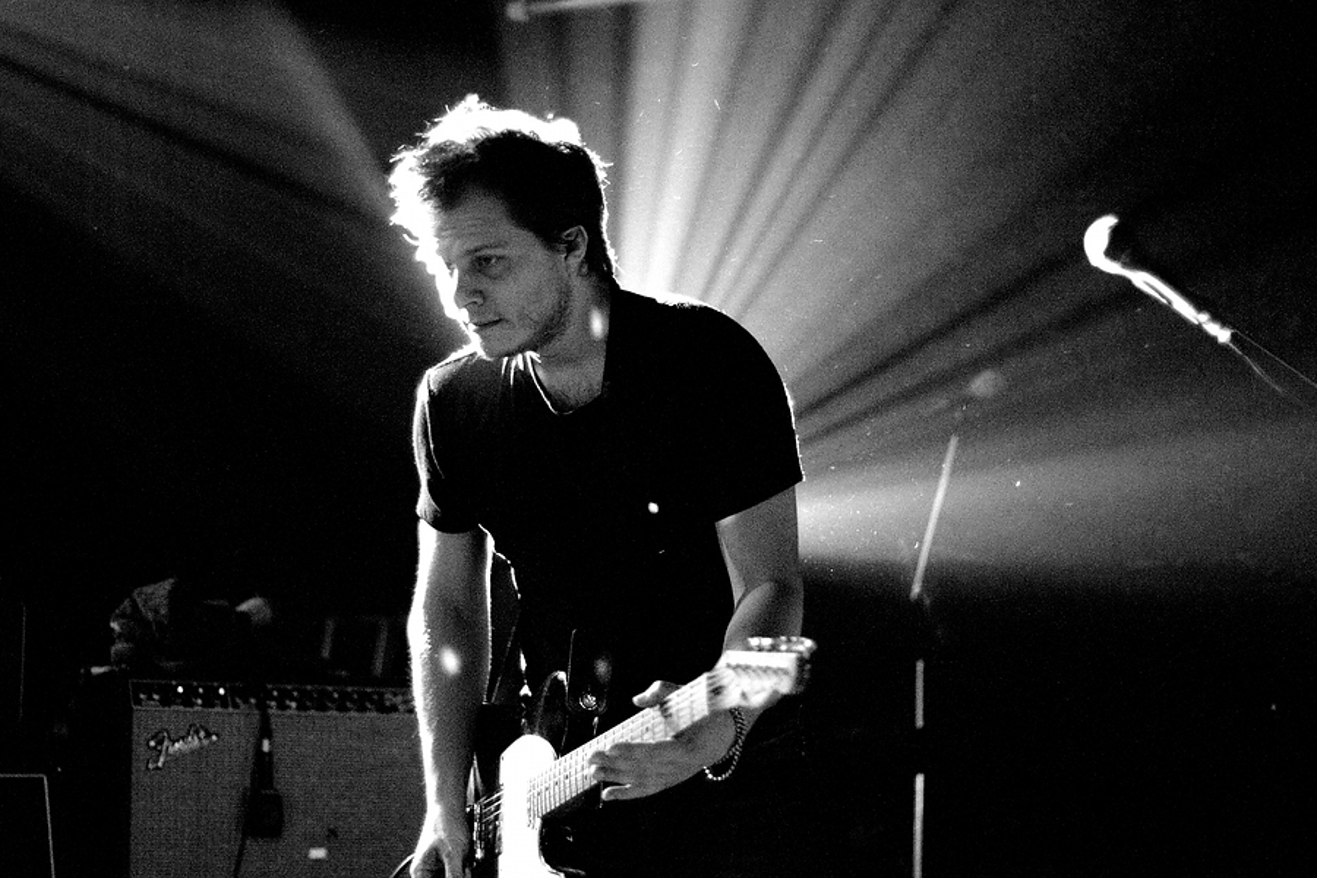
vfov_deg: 18.2
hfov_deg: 27.0
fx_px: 2744
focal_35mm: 75
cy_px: 439
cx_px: 658
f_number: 1.4
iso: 1600
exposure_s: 1/30
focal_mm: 50
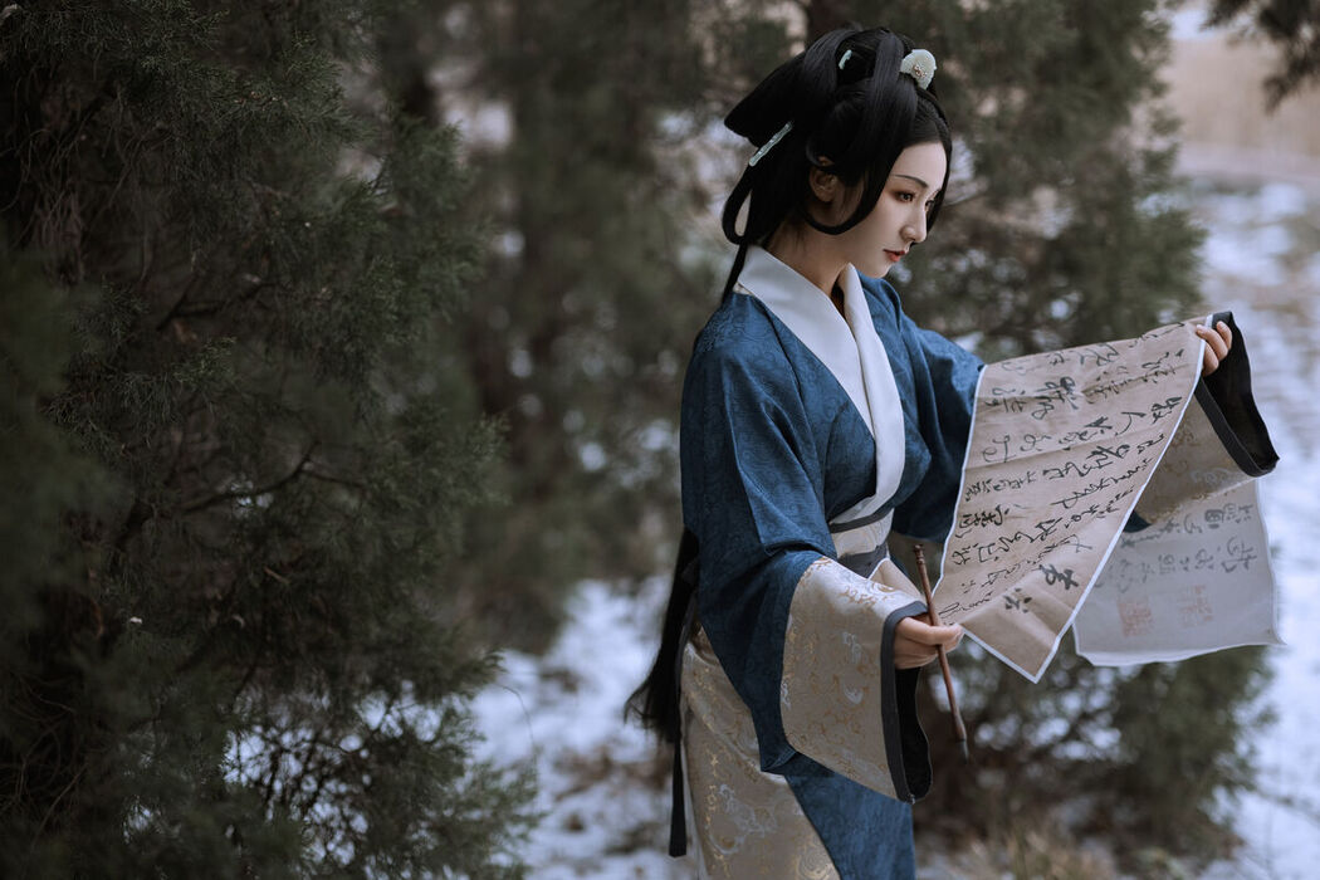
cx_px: 660
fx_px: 3116
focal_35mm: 85
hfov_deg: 23.9
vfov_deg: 16.1
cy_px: 440
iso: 100
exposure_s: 1/400
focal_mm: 85
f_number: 2
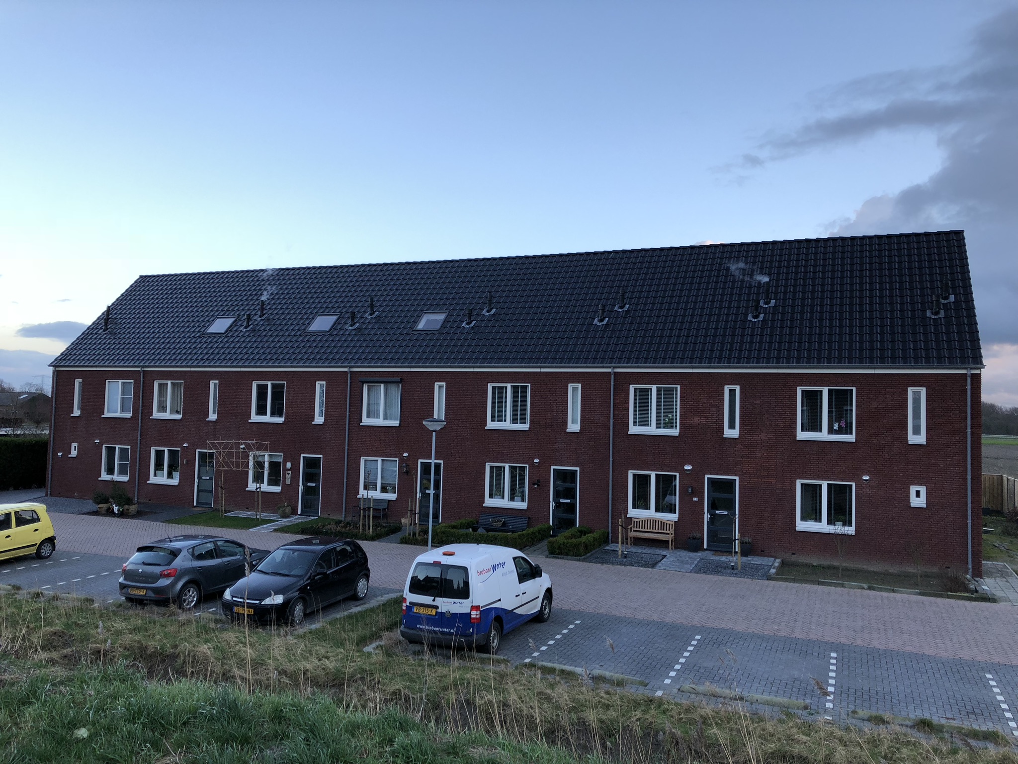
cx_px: 509
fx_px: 823
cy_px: 382
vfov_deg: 49.7
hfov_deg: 63.4
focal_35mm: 28
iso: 20
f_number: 1.8
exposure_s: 1/114
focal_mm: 4
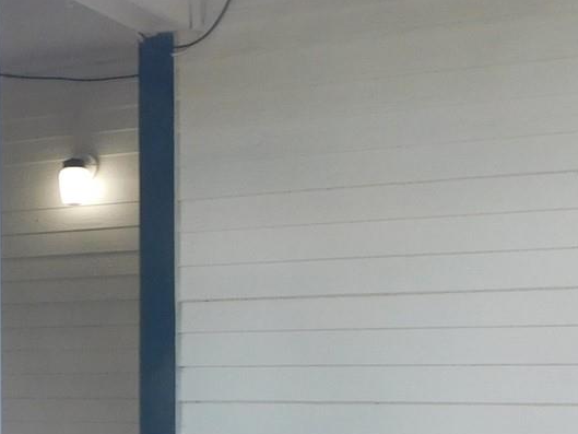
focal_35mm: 89
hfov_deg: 20.2
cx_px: -163
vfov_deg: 16.5
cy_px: 345
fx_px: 1486
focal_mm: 4
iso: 125
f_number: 3
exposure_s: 1/60
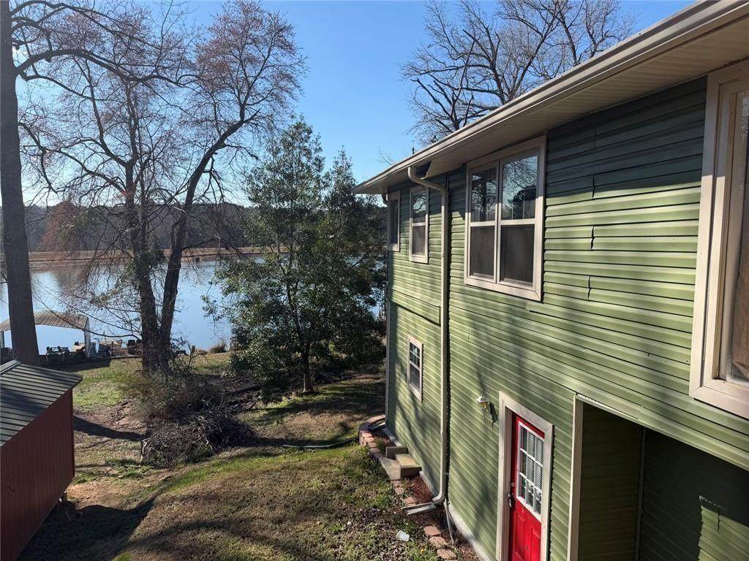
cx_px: 374
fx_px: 519
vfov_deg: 56.8
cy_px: 280
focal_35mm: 24
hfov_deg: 71.6
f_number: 1.78
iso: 80
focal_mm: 6.76
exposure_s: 1/3759
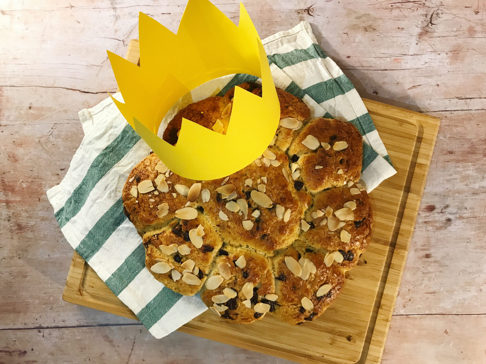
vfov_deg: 49.7
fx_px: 393
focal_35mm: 28
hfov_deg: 63.4
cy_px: 182
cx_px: 243
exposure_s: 1/20
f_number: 1.8
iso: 40
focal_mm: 3.99
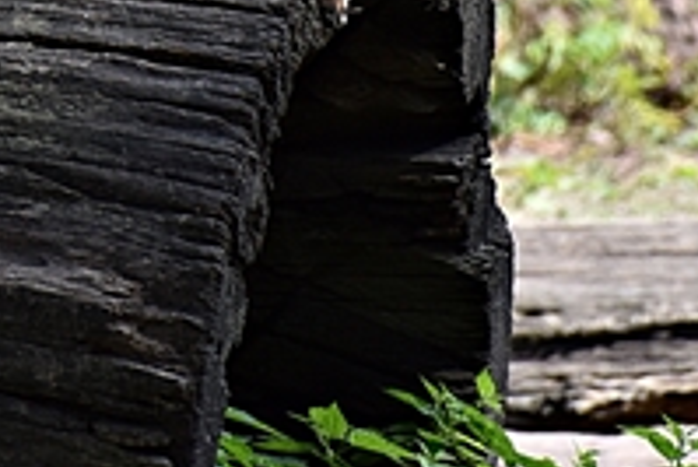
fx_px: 20935
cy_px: -500
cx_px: -323
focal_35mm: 1079
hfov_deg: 1.9
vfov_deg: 1.3
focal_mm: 140
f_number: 5.6
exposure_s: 1/500
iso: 320
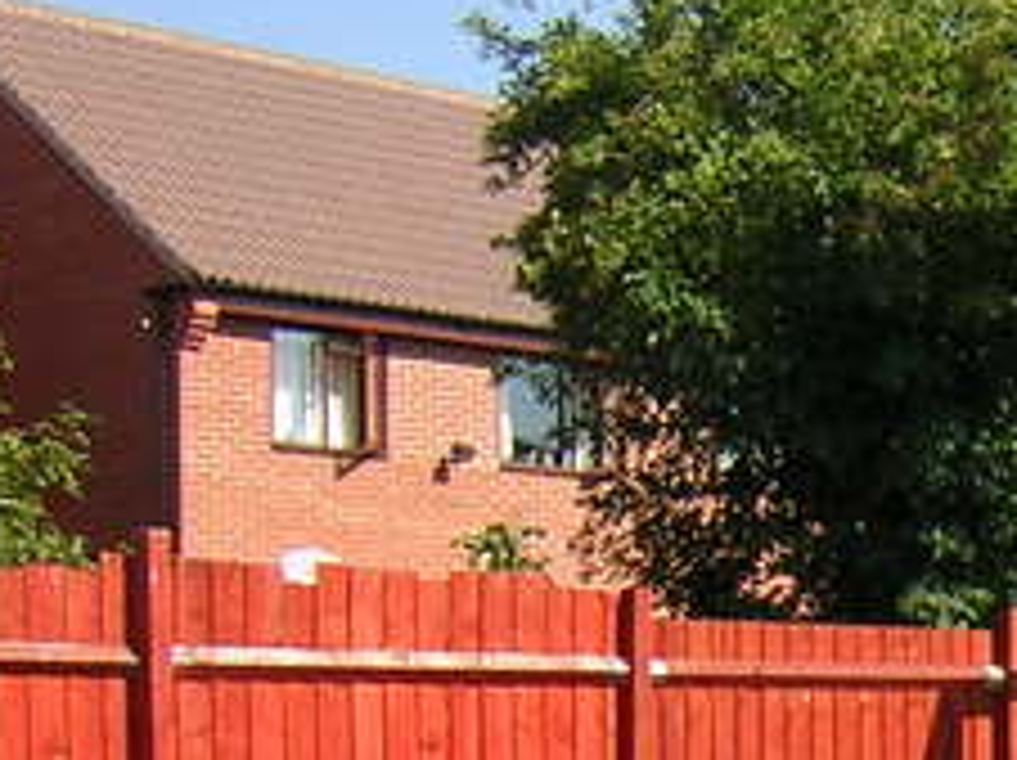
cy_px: 917
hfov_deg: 18.0
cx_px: 1314
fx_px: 2994
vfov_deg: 14.0
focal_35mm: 102
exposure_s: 1/214
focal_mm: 4.7
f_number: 5.2
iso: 100
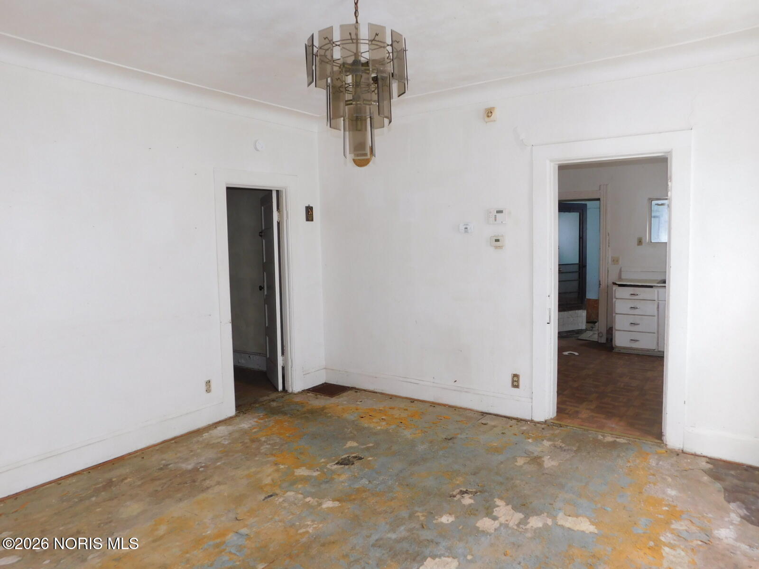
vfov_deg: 56.8
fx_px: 526
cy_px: 284
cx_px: 380
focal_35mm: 24
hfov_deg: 71.6
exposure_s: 1/30
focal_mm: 4.1
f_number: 3
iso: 125
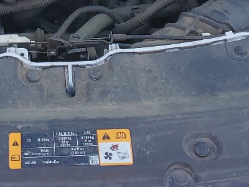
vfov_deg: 13.3
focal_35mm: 104
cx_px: 36
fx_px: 748
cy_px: -111
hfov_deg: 18.6
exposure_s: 1/769
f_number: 1.5
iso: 50
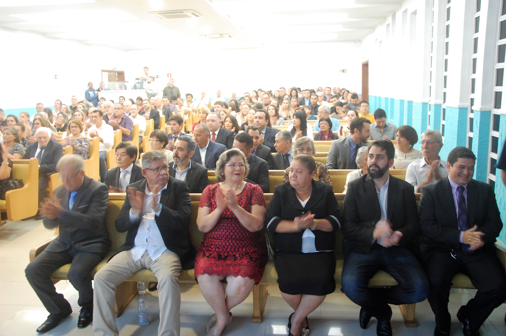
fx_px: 442
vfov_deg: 41.6
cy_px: 168
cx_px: 253
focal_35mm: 32
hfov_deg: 59.5
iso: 800
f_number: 3.8
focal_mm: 21
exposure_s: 1/8
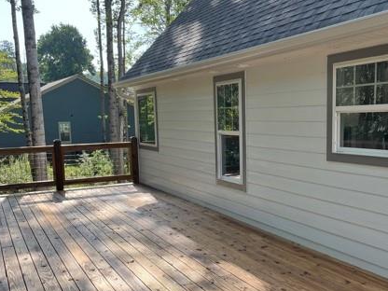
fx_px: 448
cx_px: 216
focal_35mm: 40
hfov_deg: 46.7
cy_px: 176
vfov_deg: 35.8
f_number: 1.6
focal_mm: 4.2
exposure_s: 1/1159
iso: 32
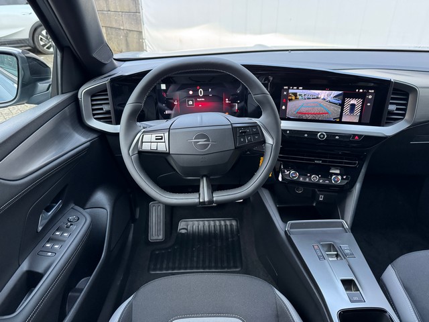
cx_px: 214
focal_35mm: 24
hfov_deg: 71.6
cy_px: 161
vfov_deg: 56.8
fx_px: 297
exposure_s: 1/58
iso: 800
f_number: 1.78
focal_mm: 6.76
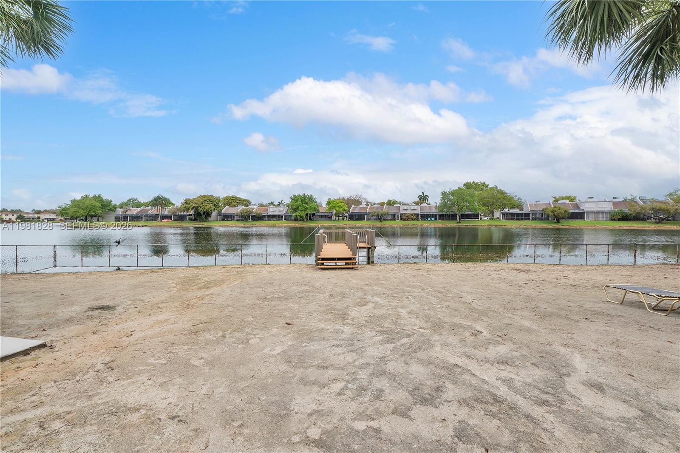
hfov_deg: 100.4
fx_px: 283
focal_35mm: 15
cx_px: 340
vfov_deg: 77.3
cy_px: 226
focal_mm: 10
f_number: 11
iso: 100
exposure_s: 1/200
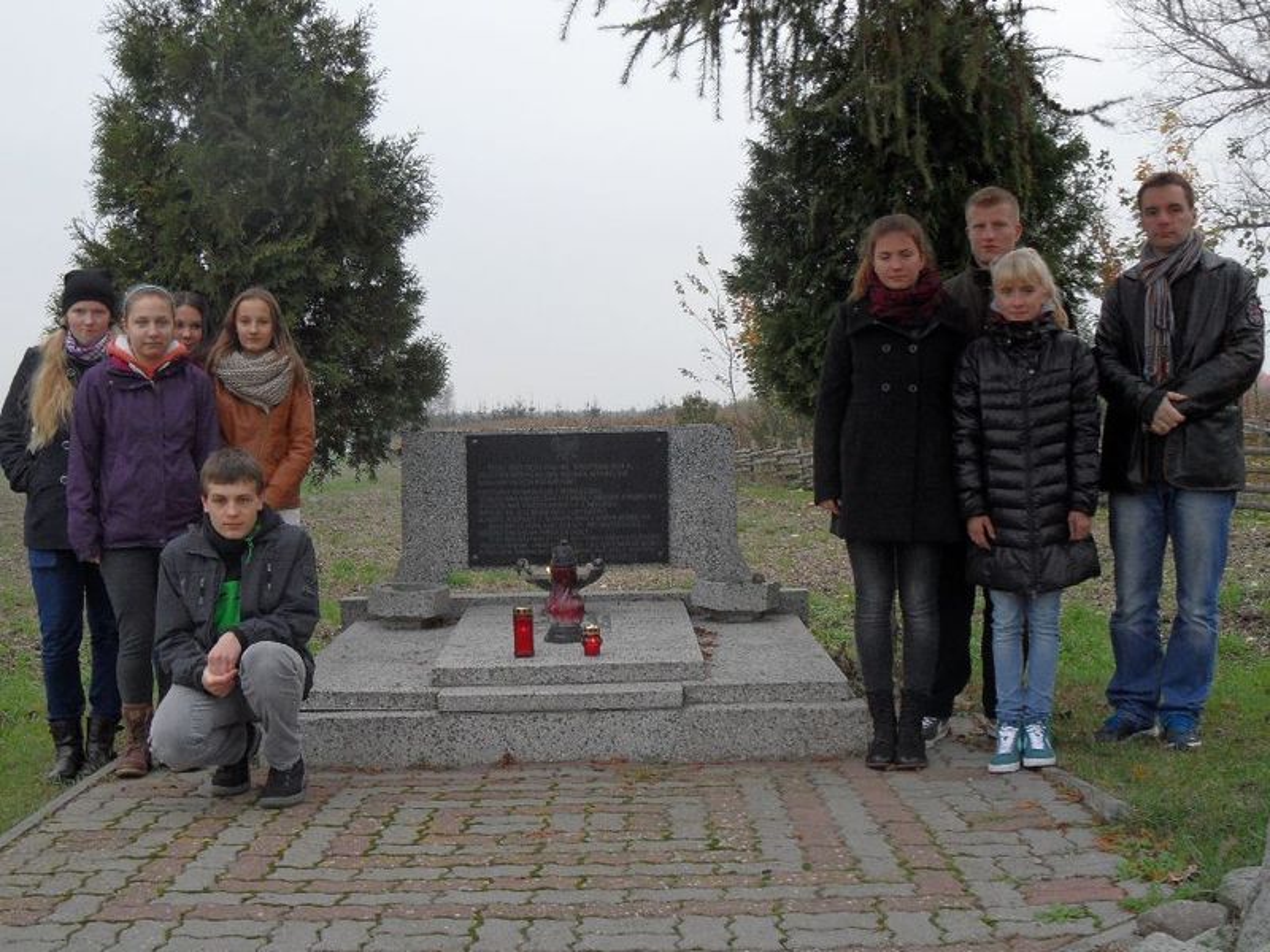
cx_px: 635
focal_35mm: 40
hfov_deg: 46.8
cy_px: 476
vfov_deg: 36.0
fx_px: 1468
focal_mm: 6.5
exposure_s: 1/90
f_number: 3.6
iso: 100
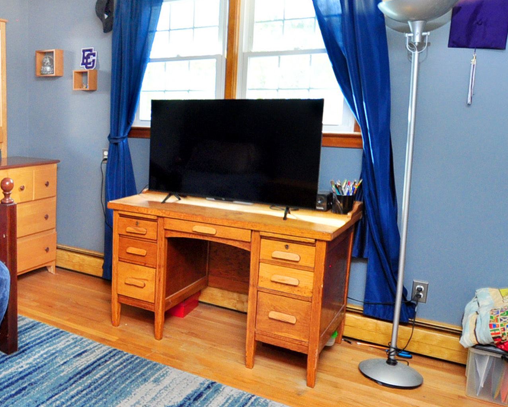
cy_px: 173
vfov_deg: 42.0
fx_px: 527
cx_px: 36
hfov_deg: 45.8
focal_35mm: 35
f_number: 4
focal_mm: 11
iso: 640
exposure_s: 1/30
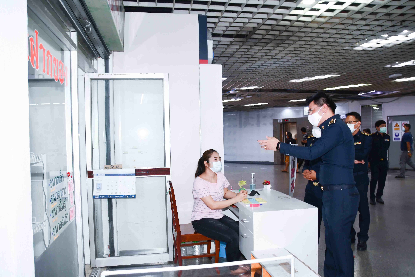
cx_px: 208
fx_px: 311
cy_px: 138
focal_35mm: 27
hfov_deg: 67.4
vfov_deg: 47.9
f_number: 4
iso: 560
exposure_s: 1/60
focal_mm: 18
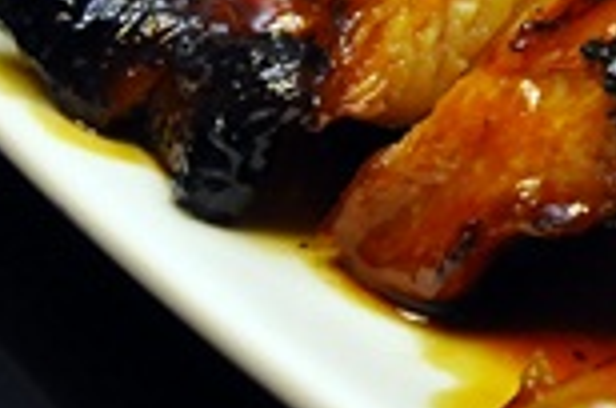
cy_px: -188
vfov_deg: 3.7
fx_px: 6267
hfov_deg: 5.6
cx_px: 968
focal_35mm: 367
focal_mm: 58
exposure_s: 1/100
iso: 1600
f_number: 6.3
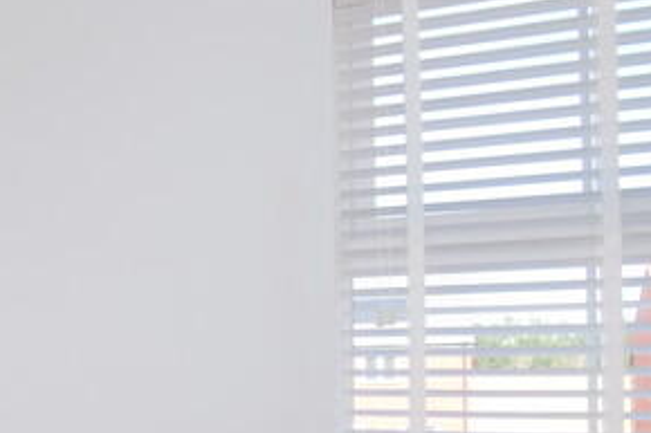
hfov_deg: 24.5
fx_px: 958
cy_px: 396
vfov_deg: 24.7
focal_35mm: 53
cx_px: -420
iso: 400
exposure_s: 1/160
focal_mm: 10
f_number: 6.3
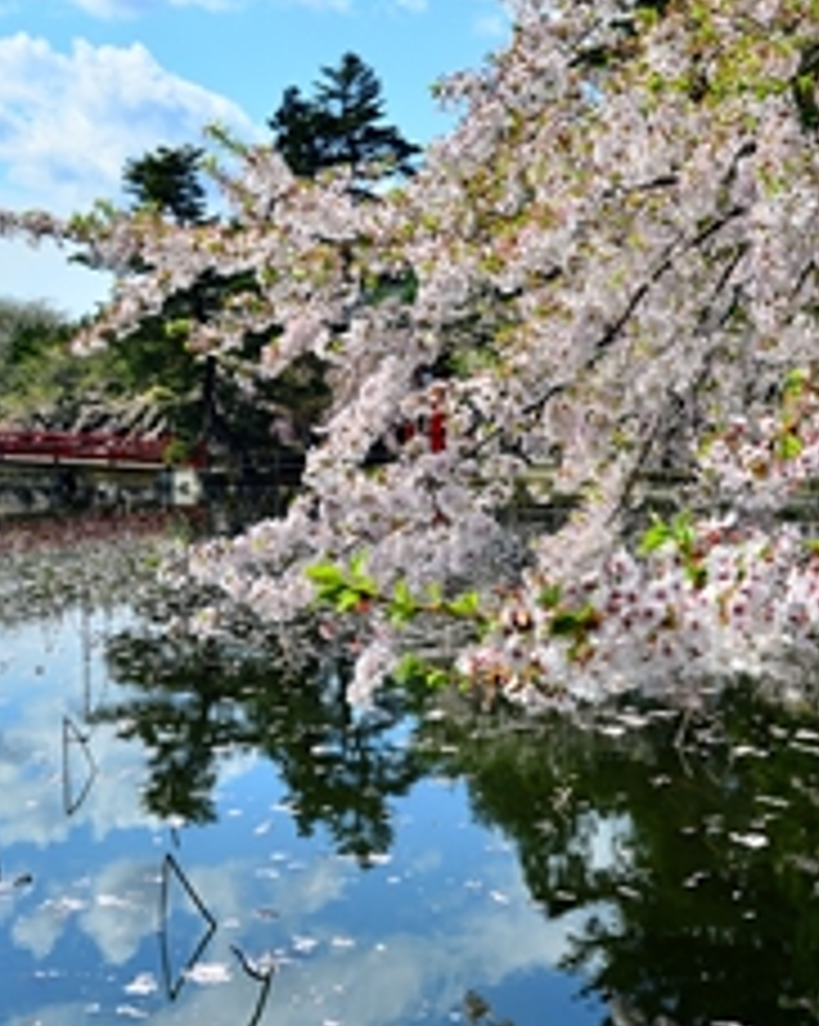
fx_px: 1699
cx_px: 324
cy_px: 502
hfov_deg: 27.0
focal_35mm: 56
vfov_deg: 33.6
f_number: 11
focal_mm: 34
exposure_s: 1/500
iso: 400
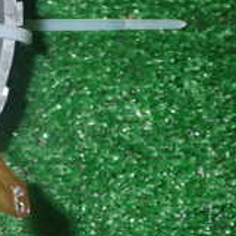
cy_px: 32
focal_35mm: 125
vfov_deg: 13.8
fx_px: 964
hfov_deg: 13.1
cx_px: -132
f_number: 8
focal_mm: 6.83
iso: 400
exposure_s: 1/40
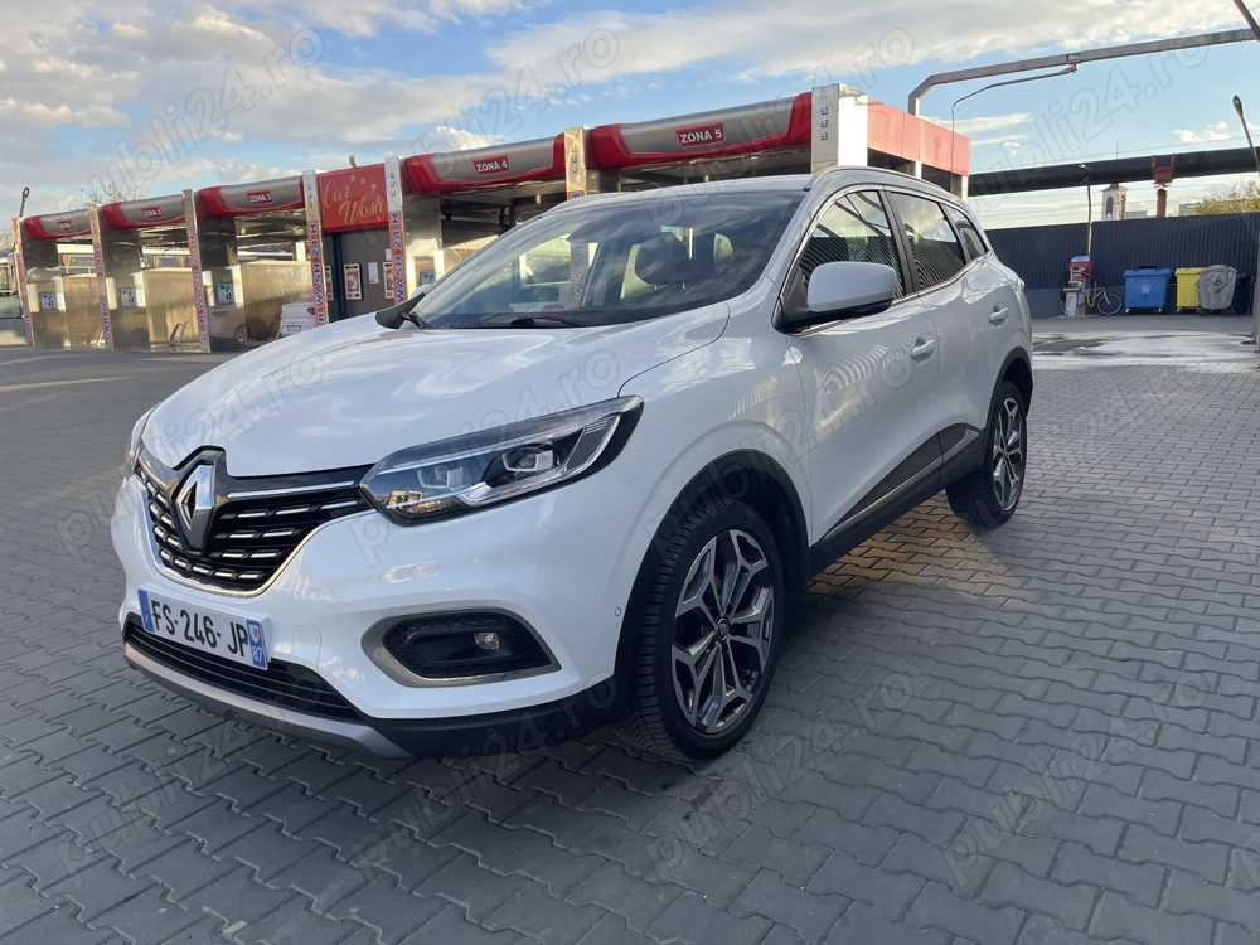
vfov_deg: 54.9
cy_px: 472
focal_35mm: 25
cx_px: 630
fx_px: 910
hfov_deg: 69.4
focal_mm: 5.1
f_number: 1.6
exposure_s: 1/602
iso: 32
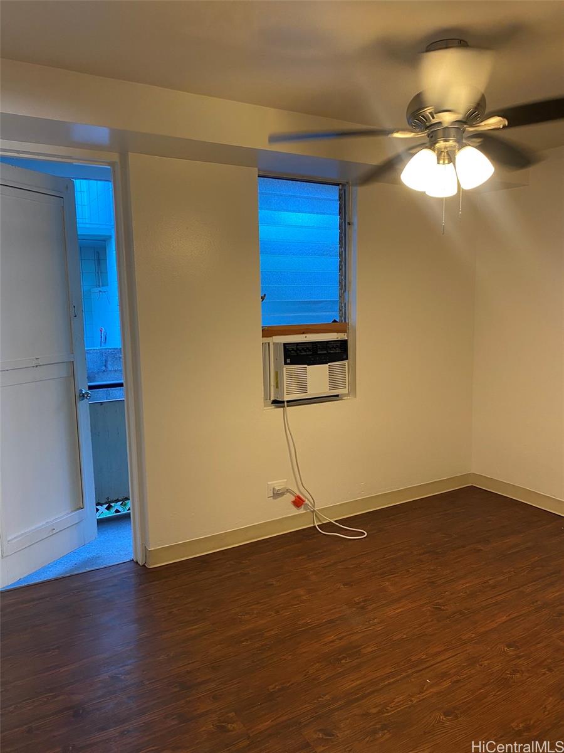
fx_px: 565
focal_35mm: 26
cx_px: 282
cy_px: 376
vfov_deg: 67.3
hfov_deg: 53.1
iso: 100
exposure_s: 1/60
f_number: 1.8
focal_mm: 4.25
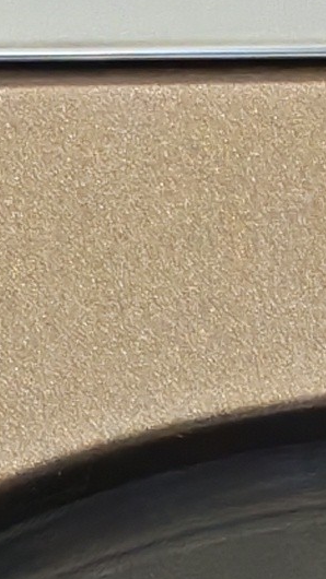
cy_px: 1667
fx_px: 4012
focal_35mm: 261
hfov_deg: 4.3
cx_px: 1255
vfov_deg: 7.4
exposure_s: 1/100
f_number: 1.9
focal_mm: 6.12
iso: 1250
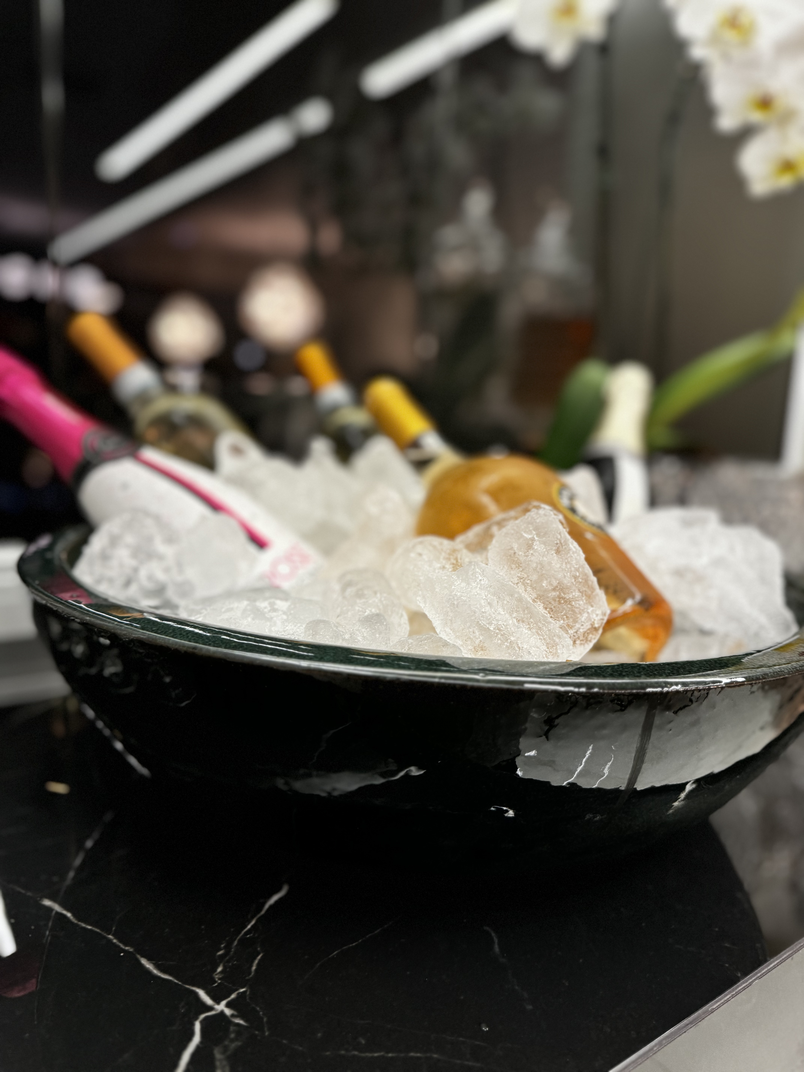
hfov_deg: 56.8
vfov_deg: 71.6
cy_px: 536
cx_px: 402
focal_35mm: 24
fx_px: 743
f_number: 1.78
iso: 250
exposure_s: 1/60
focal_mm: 6.76
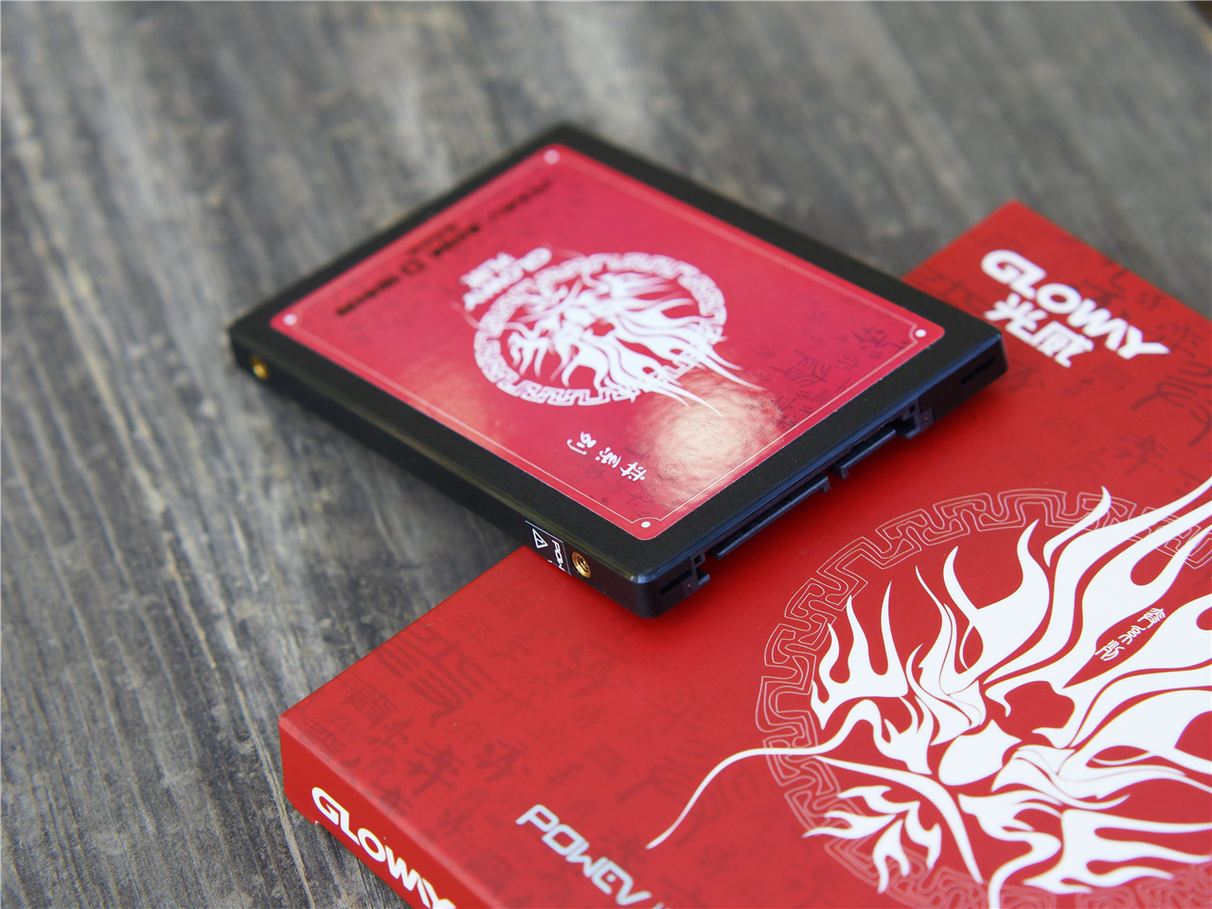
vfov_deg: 17.2
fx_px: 3011
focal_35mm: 86
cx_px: 606
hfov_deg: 22.8
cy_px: 454
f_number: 3.5
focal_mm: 43
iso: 200
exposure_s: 1/125
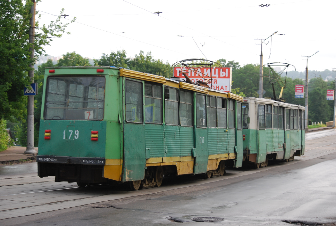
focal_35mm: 82
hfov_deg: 24.6
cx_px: 168
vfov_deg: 16.6
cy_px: 113
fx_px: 772
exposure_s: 1/100
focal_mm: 55
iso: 200
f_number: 5
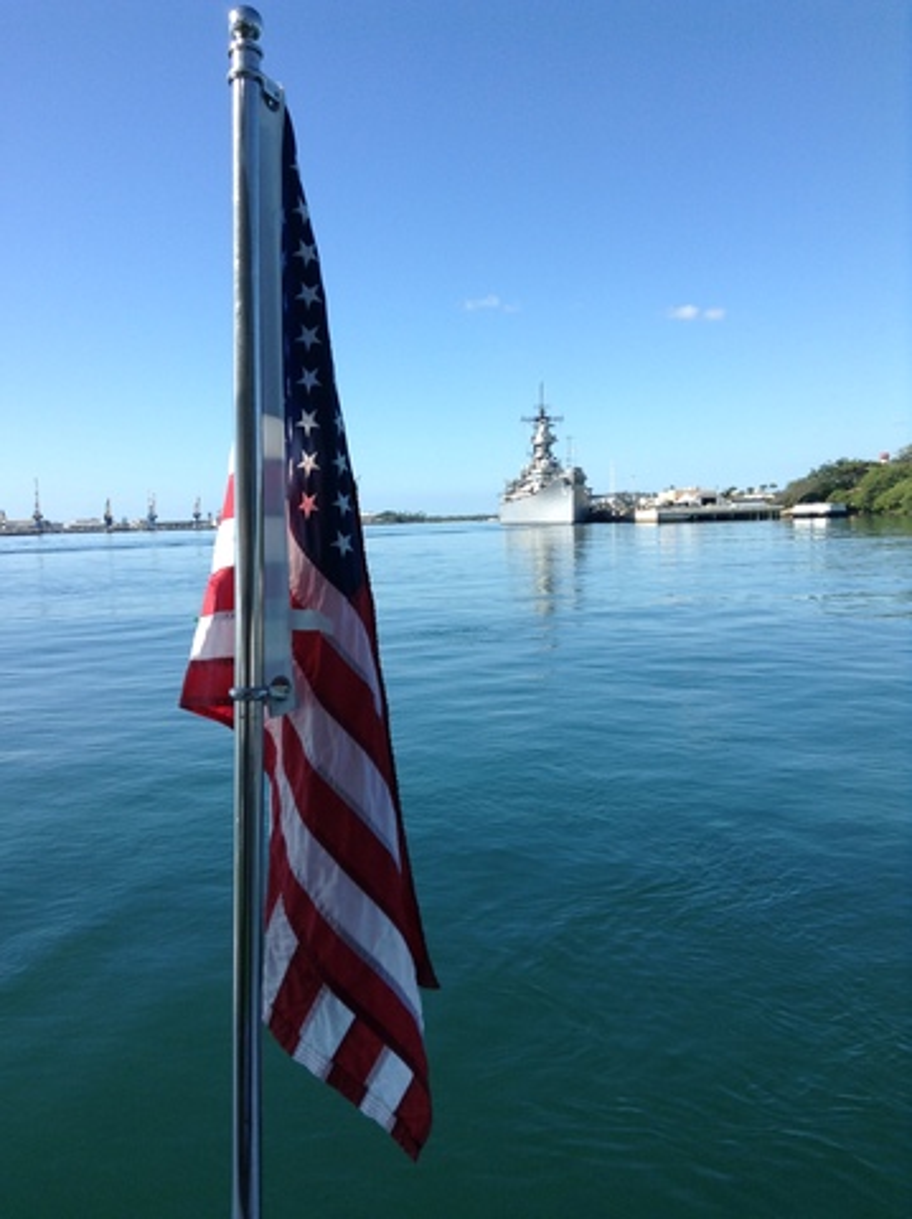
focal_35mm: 33
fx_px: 1161
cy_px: 610
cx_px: 456
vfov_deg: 55.4
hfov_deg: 42.9
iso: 25
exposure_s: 1/950
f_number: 2.4
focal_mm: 3.3
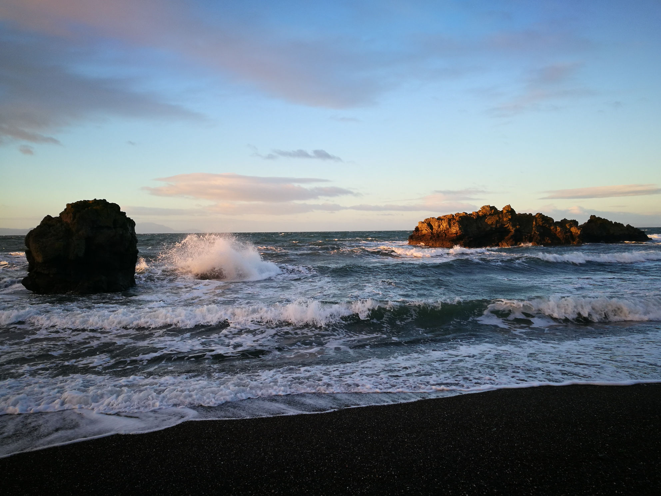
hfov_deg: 65.3
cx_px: 330
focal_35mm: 27
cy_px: 248
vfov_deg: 51.4
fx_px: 516
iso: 50
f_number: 2.2
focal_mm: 4.5
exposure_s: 1/144
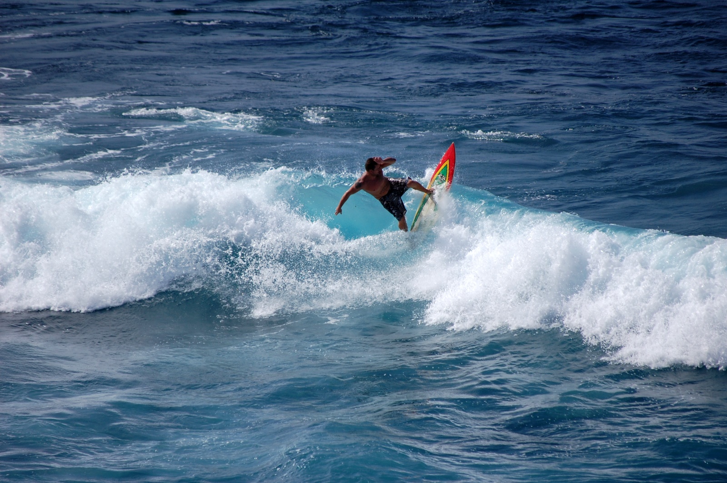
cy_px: 242
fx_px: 6051
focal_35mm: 300
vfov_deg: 4.6
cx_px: 364
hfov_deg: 6.9
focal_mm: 200
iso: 220
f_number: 5.6
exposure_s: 1/2000
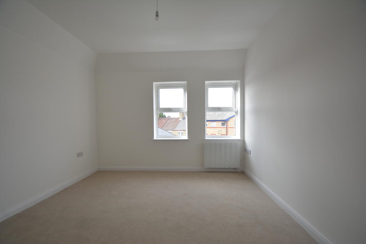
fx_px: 153
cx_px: 183
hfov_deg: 100.4
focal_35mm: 15
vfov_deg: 77.4
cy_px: 122
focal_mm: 10
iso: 220
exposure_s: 1/125
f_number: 5.6
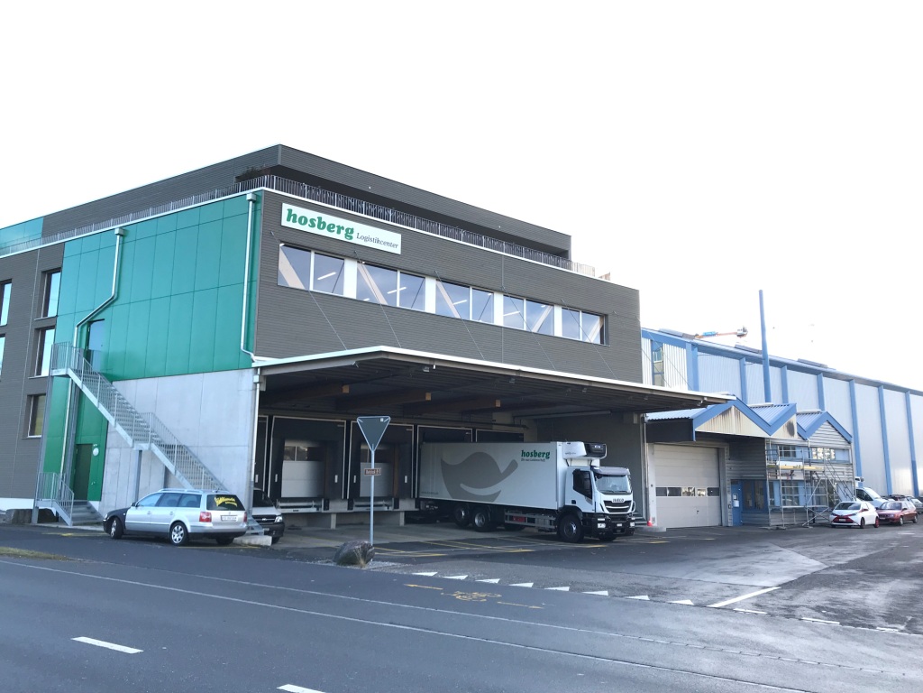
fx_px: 747
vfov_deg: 49.7
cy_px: 346
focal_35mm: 28
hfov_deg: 63.4
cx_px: 462
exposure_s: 1/306
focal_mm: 3.99
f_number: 1.8
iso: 20
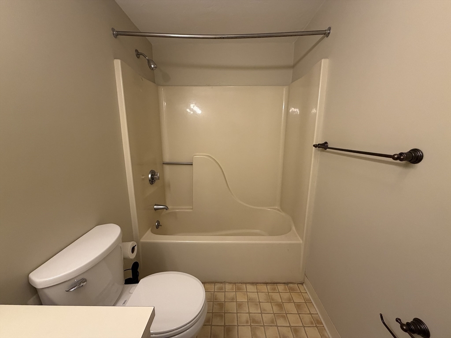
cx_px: 226
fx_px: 182
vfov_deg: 85.7
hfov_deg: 102.1
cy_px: 169
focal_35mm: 14
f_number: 2.2
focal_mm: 2.22
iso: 250
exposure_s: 1/120
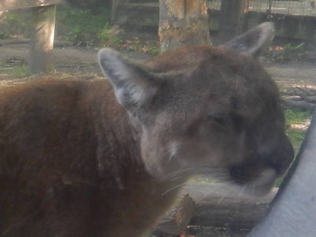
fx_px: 885
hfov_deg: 18.5
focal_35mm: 97
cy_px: 225
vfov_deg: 15.0
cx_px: -123
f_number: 3.8
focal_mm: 5.7
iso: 320
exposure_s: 1/30
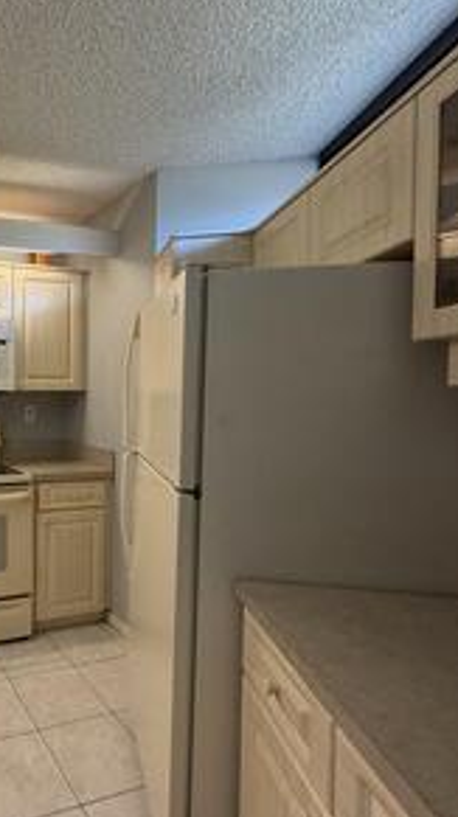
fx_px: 455
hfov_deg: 44.1
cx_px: -17
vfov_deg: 83.9
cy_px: 404
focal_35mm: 21
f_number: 2.2
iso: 200
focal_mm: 2.22
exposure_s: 1/60
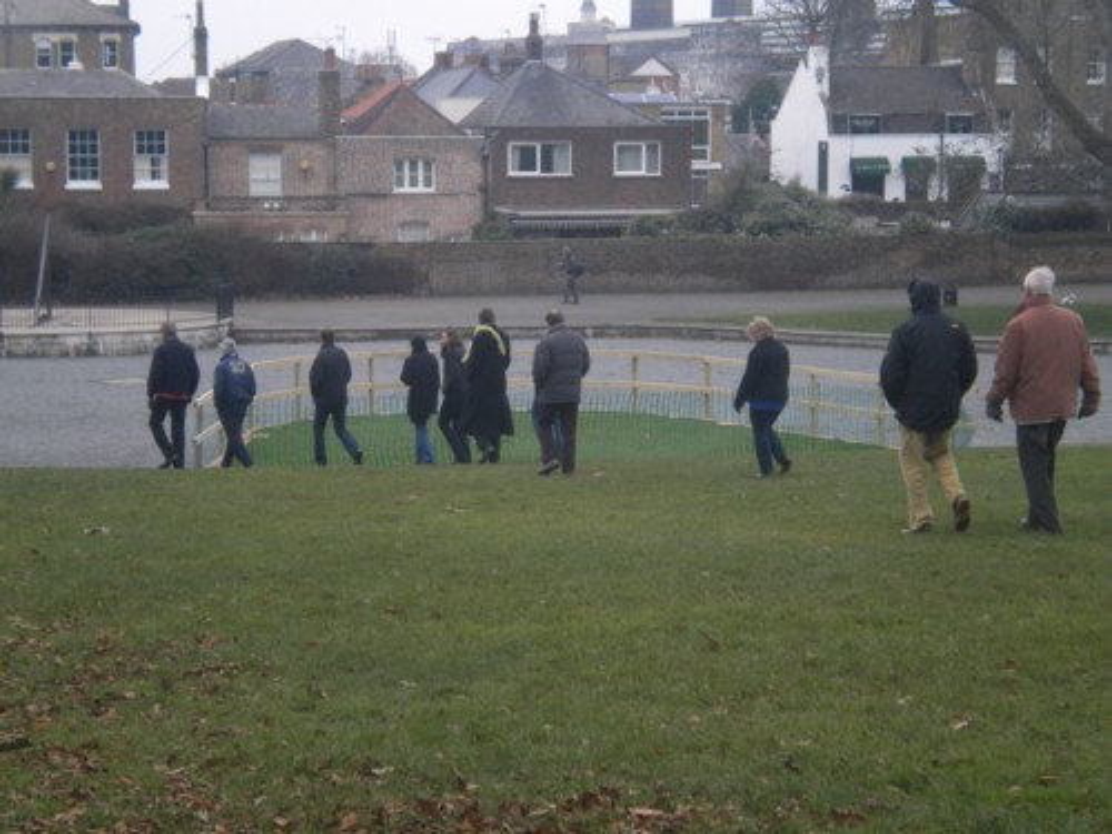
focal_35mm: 79
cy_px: 417
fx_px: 2538
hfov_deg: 24.7
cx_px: 556
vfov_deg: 18.7
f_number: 5.1
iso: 244
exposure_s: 1/125
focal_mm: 14.3
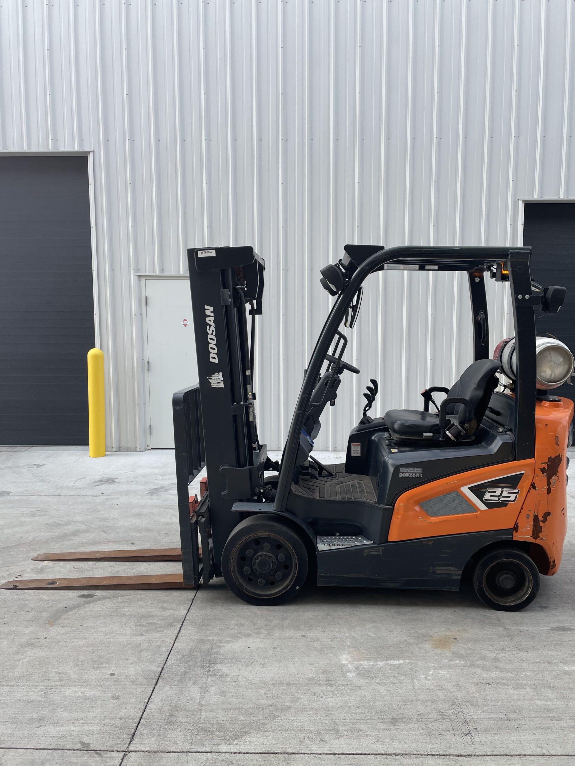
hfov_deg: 51.4
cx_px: 296
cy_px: 388
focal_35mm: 27
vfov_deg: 65.3
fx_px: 598
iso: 32
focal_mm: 4.2
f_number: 1.6
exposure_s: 1/888
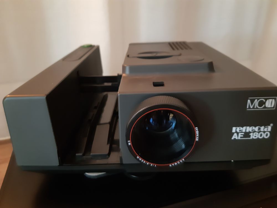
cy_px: 104
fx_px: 208
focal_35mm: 26
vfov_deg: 53.1
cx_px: 138
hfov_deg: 67.3
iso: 640
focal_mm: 3.92
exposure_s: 1/17
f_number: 1.7
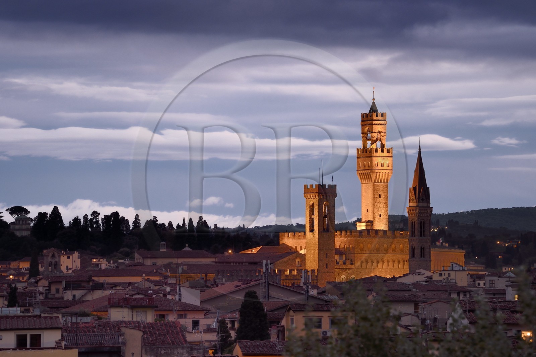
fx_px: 2977
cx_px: 268
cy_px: 178
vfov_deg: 6.9
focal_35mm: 200
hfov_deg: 10.3
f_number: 5.6
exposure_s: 1/3.33
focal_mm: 200
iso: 400
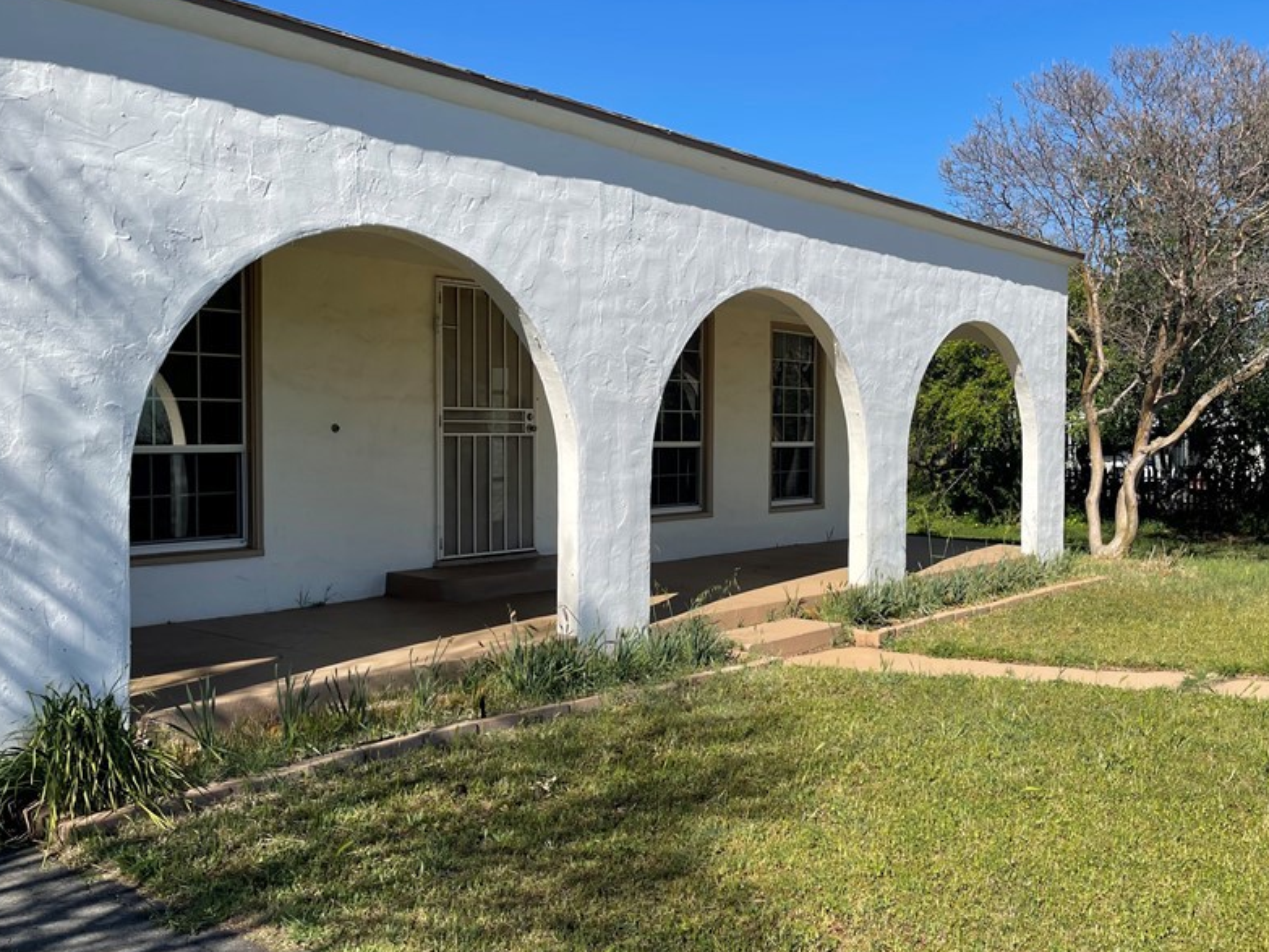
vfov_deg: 41.8
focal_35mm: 34
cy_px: 472
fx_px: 1246
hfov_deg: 53.4
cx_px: 796
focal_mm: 5.1
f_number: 1.6
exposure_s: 1/3788
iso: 32
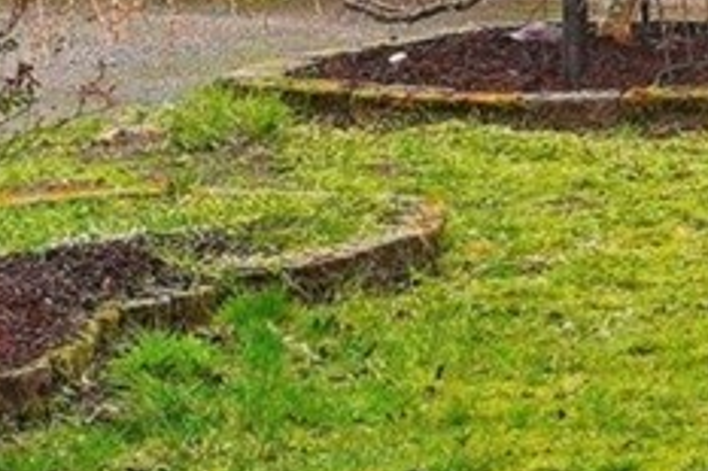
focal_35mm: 270
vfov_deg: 5.0
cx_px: 2107
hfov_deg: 6.9
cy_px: -585
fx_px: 5306
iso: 320
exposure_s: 1/125
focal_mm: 25
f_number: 8
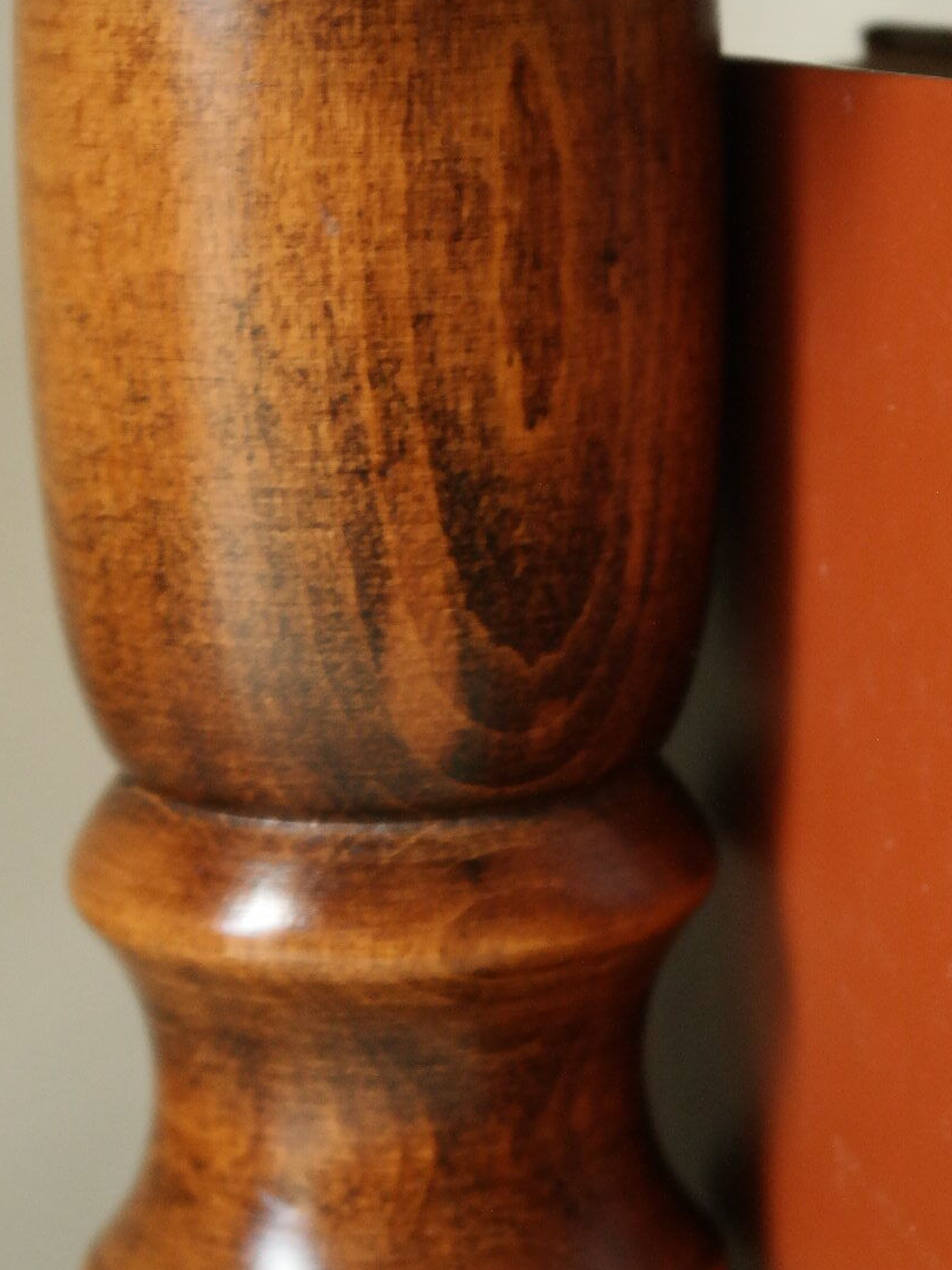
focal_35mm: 116
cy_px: 584
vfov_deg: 17.0
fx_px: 4254
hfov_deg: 12.8
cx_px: 511
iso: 1600
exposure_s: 1/30
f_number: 5.6
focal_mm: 50
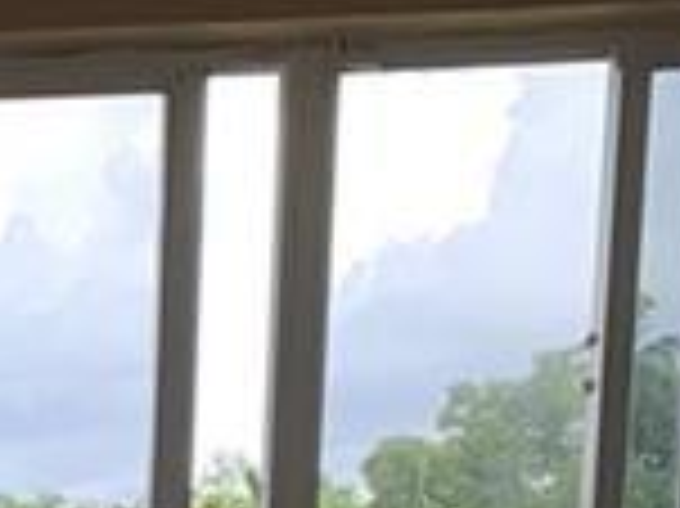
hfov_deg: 12.5
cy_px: 1088
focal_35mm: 138
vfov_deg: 9.8
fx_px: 2709
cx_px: -694
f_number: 1.8
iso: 25
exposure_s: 1/122
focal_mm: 4.25
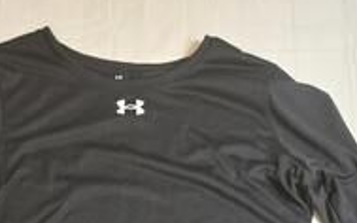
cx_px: 142
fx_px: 477
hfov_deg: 40.9
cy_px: 348
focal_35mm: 49
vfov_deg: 21.4
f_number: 1.8
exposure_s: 1/34.2
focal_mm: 5.4
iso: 500
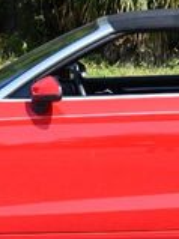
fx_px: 1685
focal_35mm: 244
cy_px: 35
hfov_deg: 6.1
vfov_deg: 8.1
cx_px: 131
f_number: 8
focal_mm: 42
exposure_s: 1/250
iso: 160
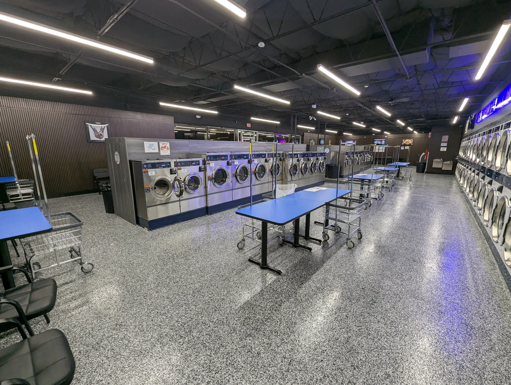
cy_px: 192
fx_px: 192
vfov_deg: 90.1
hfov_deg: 106.1
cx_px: 256
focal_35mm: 13
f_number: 2.2
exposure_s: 1/120
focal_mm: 1.95
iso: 134
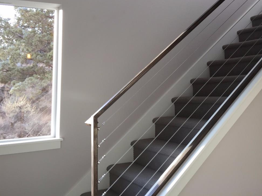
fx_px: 340
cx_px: 172
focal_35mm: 45
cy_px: 45
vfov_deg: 31.5
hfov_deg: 41.6
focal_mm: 4.15
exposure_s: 1/60
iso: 32
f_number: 2.2
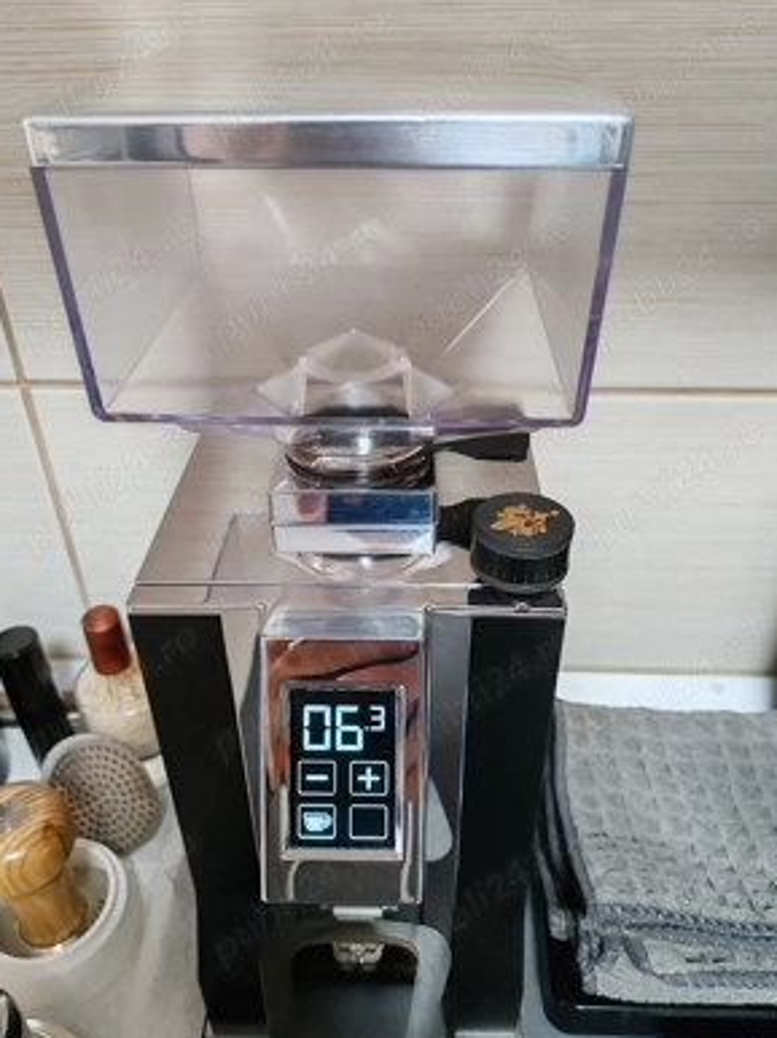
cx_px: 393
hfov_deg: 49.7
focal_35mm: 28
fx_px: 839
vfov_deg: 63.5
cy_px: 530
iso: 800
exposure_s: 1/50
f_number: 1.9
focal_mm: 6.12
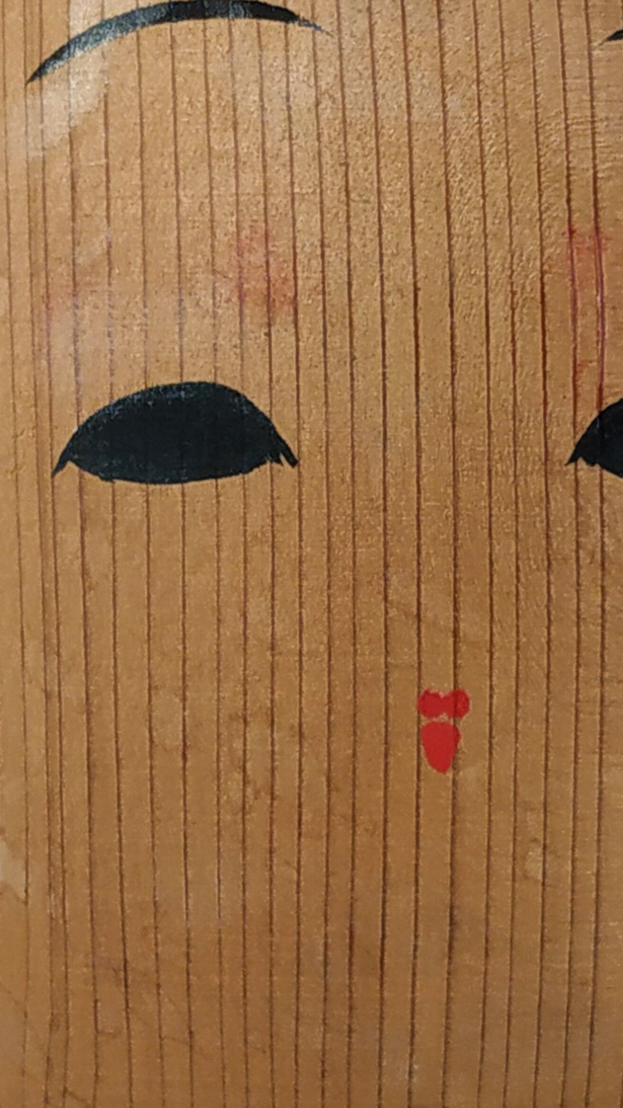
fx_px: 1263
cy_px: 511
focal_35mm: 43
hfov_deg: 27.4
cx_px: 461
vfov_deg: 47.3
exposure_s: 1/60
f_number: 1.9
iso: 200
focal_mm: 3.94
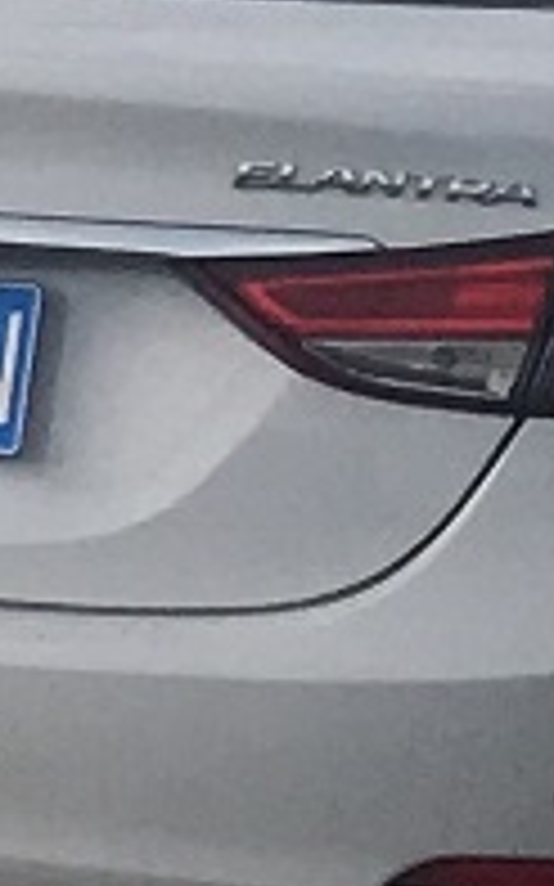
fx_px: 7543
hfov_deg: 3.4
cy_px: -22
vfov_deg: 6.7
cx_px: -3374
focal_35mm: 312
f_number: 2.2
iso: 25
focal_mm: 4.15
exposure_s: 1/1603
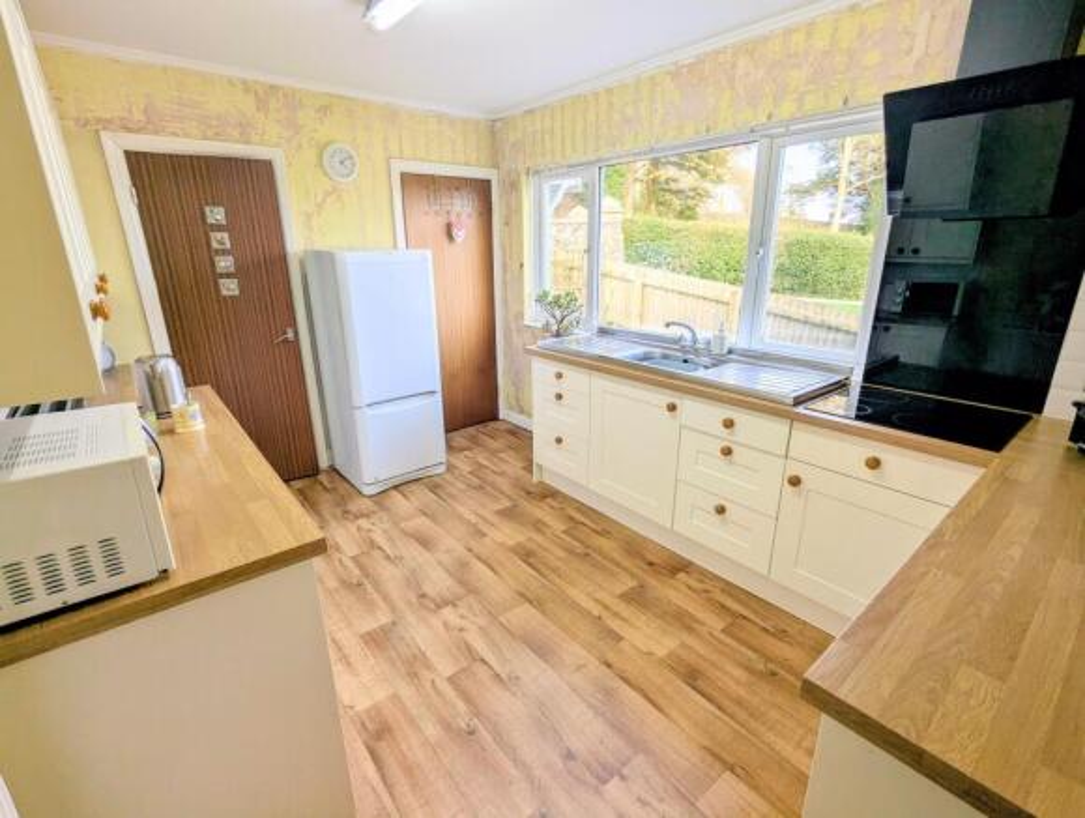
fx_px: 502
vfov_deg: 78.3
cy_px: 409
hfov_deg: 94.4
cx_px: 542
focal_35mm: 16
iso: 49
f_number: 2.2
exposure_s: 1/68.6
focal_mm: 2.35
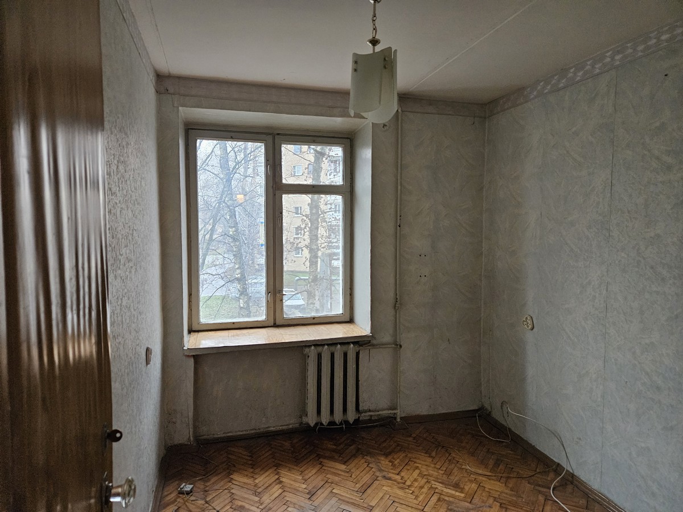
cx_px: 342
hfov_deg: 73.9
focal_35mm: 23
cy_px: 256
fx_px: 454
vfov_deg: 58.9
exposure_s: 1/142
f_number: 1.8
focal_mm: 5.4
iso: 640
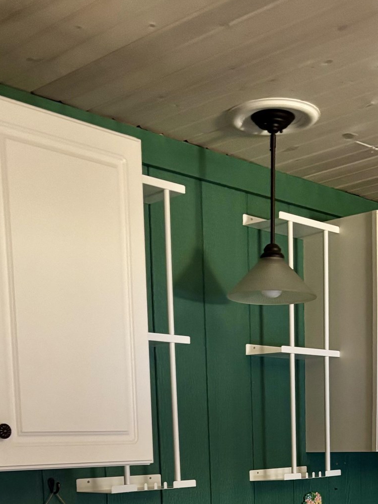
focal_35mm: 59
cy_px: 552
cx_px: 258
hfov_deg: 24.7
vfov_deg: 29.5
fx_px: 859
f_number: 1.6
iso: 640
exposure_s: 1/40
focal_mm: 5.96
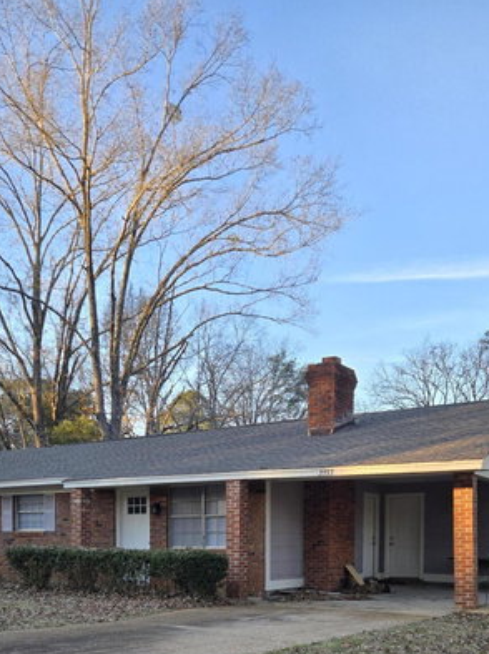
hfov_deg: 35.7
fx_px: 755
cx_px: 176
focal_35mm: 40
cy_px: 563
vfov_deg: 43.6
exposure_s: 1/914
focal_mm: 5.4
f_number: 1.8
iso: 80
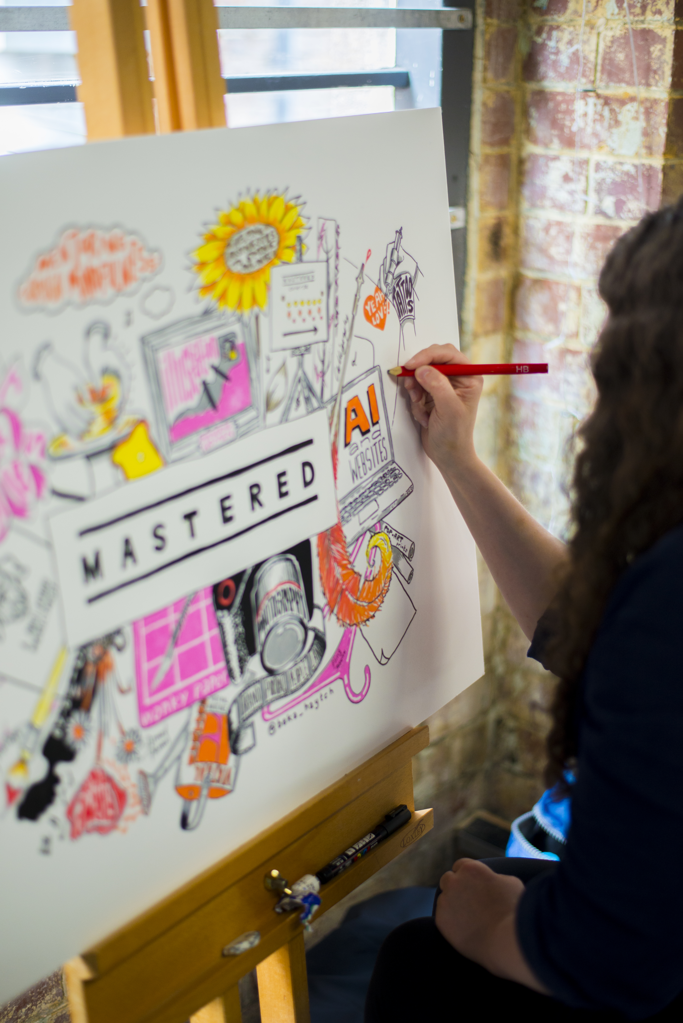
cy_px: 512
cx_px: 342
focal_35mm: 50
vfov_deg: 39.6
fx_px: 1421
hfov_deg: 27.0
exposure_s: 1/100
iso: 400
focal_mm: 50
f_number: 1.8
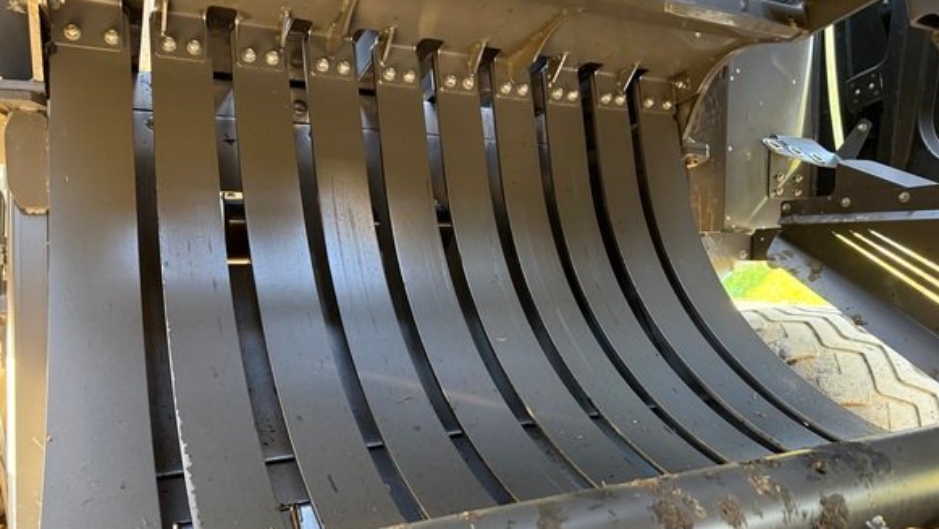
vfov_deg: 42.8
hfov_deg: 69.8
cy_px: 306
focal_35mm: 27
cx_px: 459
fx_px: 672
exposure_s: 1/60
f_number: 1.78
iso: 500
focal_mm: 6.76
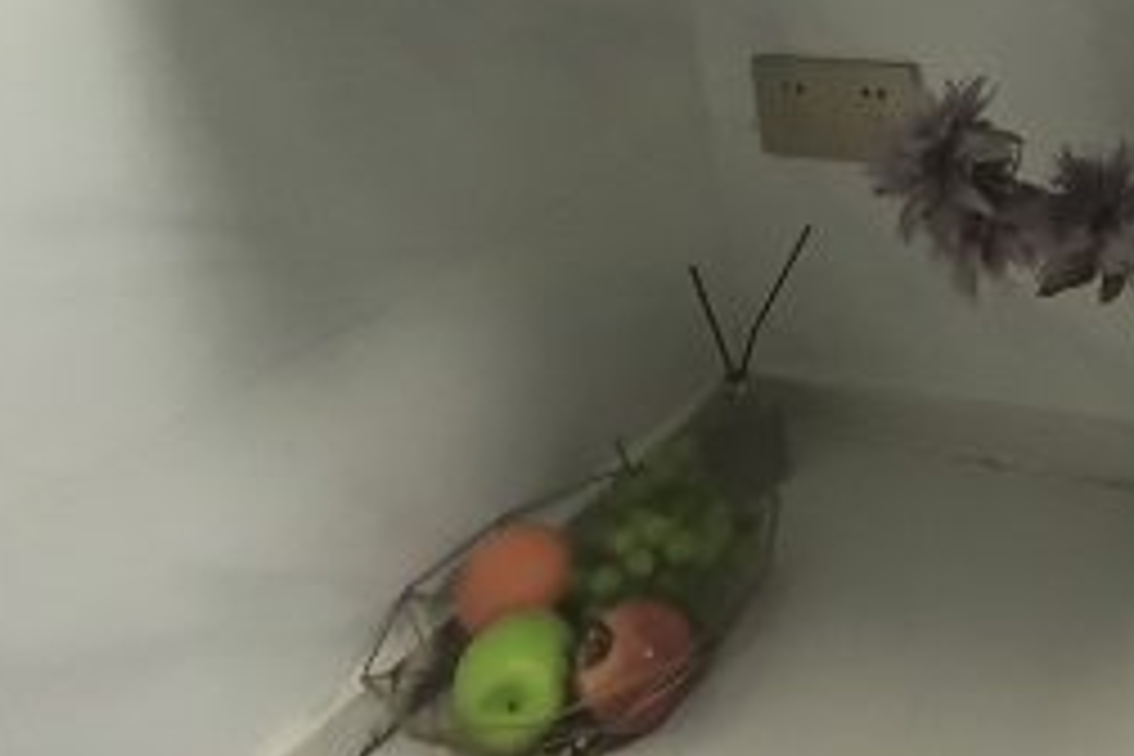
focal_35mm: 43
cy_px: -261
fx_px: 1354
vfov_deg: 26.0
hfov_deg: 37.5
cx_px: 1264
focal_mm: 1.76
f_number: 2.2
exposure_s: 1/50
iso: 200
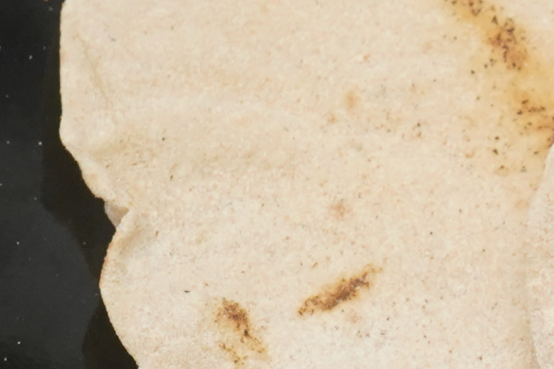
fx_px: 3847
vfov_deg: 5.5
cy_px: 304
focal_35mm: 250
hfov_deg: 7.9
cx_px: 1099
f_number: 13
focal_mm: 37
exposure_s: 1/100
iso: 1600
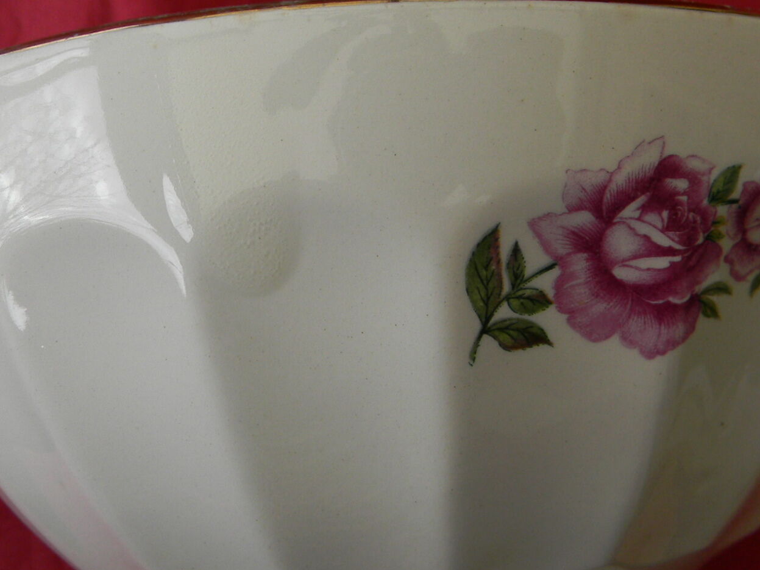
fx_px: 1010
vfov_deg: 31.4
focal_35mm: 46
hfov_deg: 41.2
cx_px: 410
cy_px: 346
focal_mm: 5
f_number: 3.5
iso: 80
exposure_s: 1/102
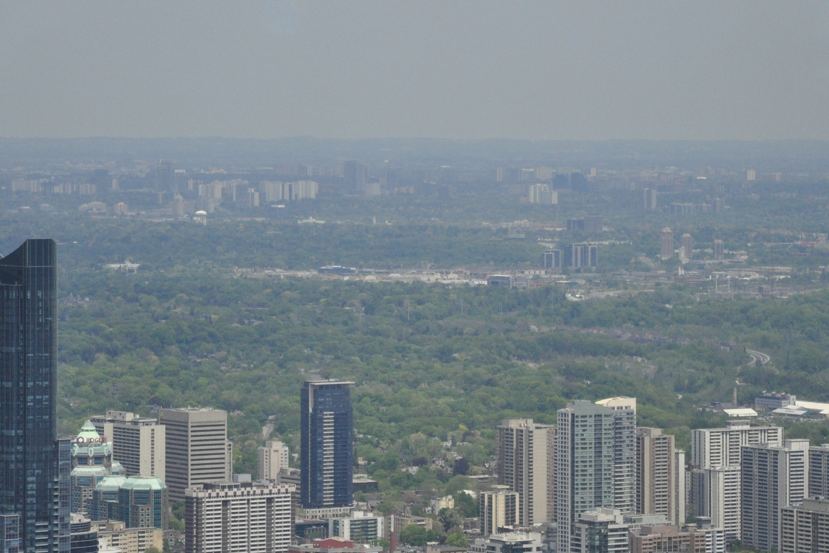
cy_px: 261
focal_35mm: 185
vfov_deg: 7.4
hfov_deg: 11.1
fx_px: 4254
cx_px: 526
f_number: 5.6
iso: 800
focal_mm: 85
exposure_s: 1/1500
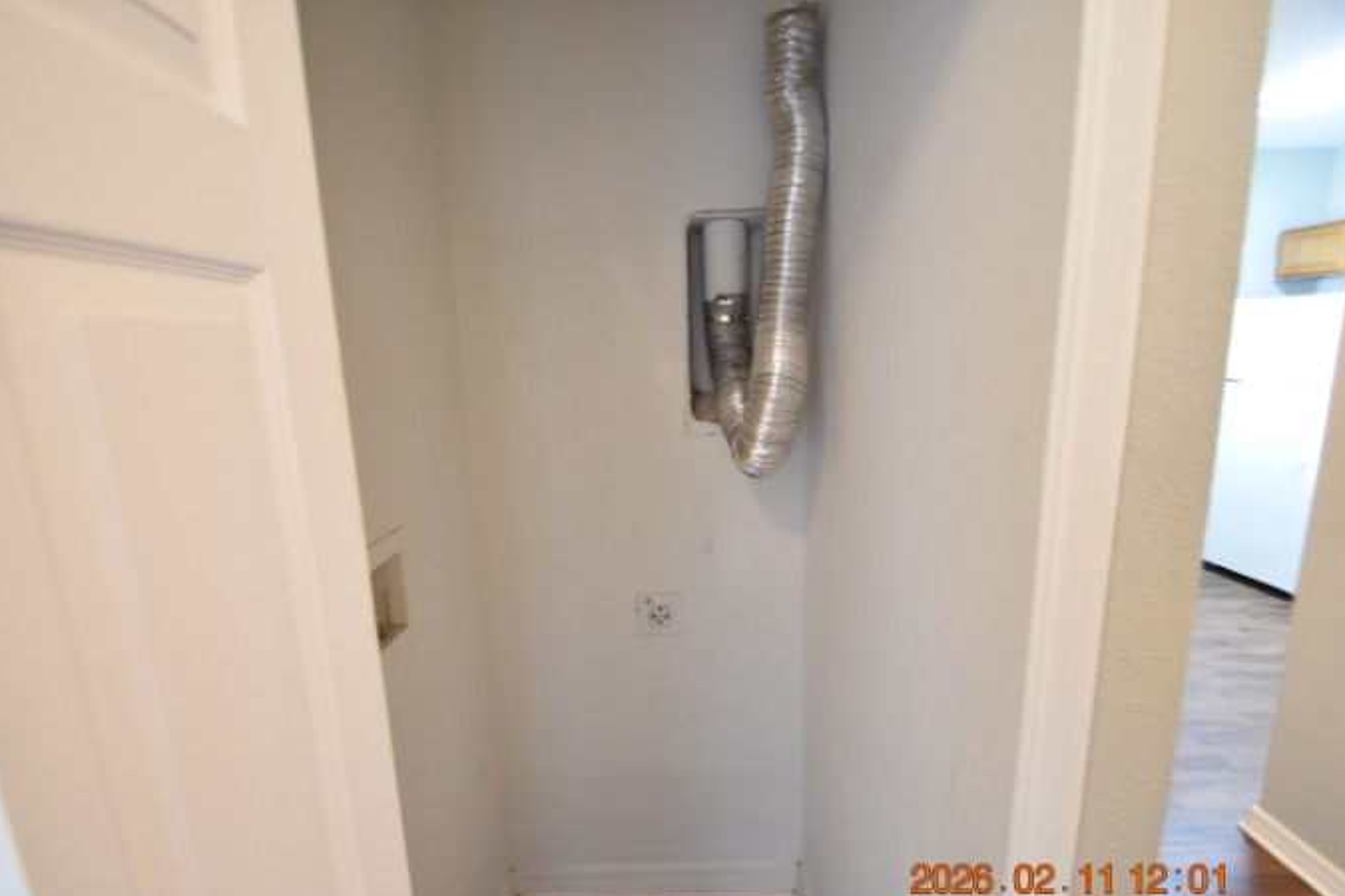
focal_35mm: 16
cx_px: 648
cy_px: 474
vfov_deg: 73.7
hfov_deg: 96.7
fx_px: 598
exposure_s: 1/8
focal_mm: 10
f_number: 3.5
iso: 800
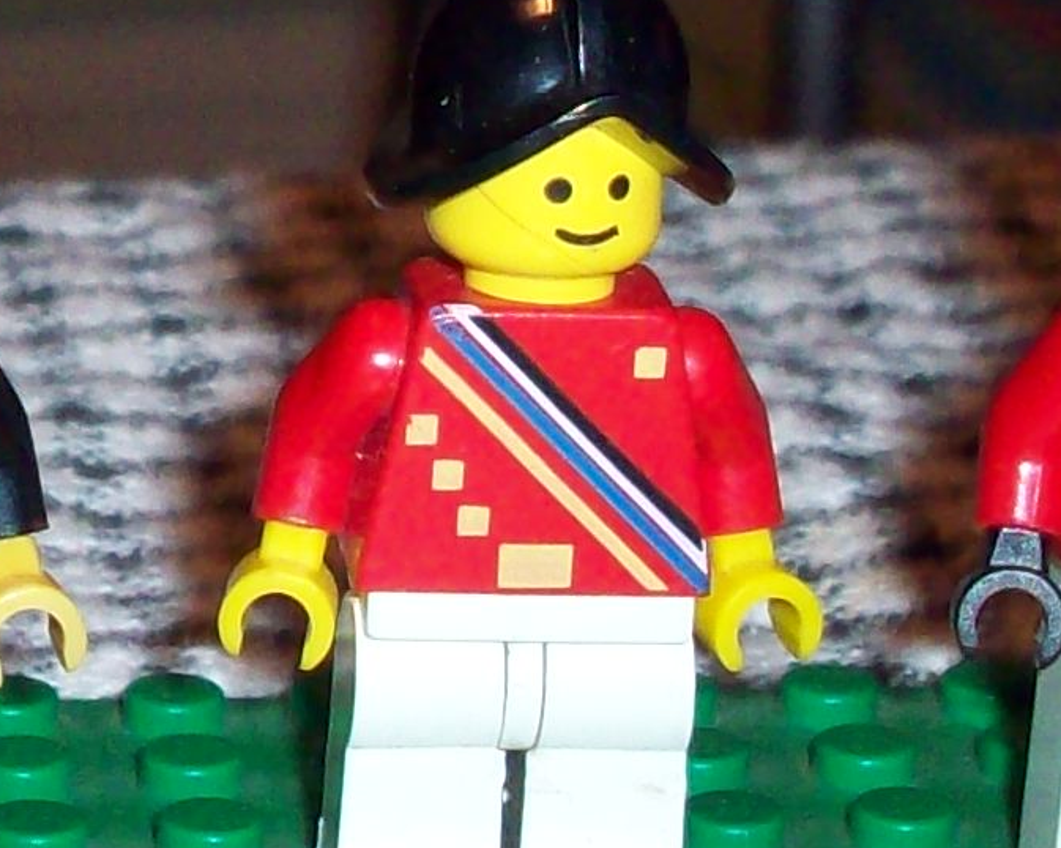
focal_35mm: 177
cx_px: -200
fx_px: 5556
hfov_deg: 10.7
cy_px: -90
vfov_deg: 8.7
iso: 160
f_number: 2.8
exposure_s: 1/45
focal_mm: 6.2
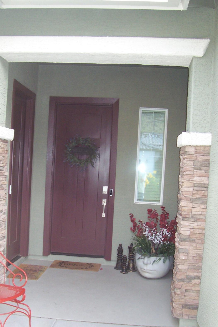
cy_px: 189
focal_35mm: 45
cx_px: 92
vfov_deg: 43.5
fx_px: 409
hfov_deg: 29.8
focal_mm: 5.6
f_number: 2.7
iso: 160
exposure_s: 1/80
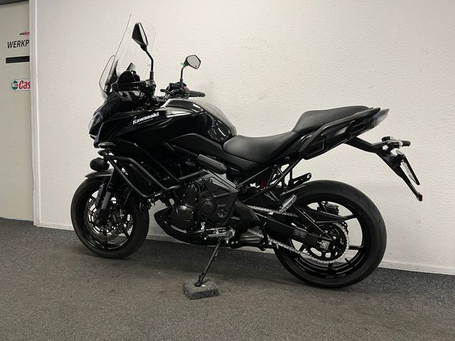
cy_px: 170
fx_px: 342
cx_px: 228
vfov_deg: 53.1
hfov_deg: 67.3
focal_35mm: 26
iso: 80
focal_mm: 5.1
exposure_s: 1/50
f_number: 1.6
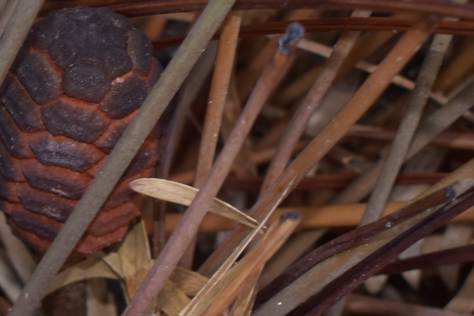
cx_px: -147
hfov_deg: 13.7
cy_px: 243
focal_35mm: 144
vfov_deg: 9.5
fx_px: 1896
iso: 400
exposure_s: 1/25
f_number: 4.2
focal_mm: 30
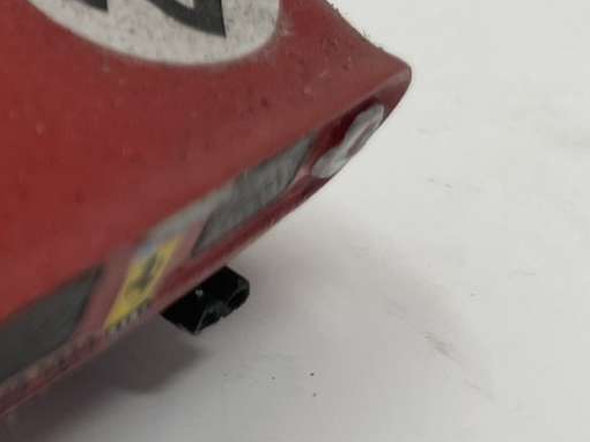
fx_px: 1738
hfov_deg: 16.0
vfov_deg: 14.5
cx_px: -510
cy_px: 219
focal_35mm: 102
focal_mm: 4.2
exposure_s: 1/364
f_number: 1.6
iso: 32
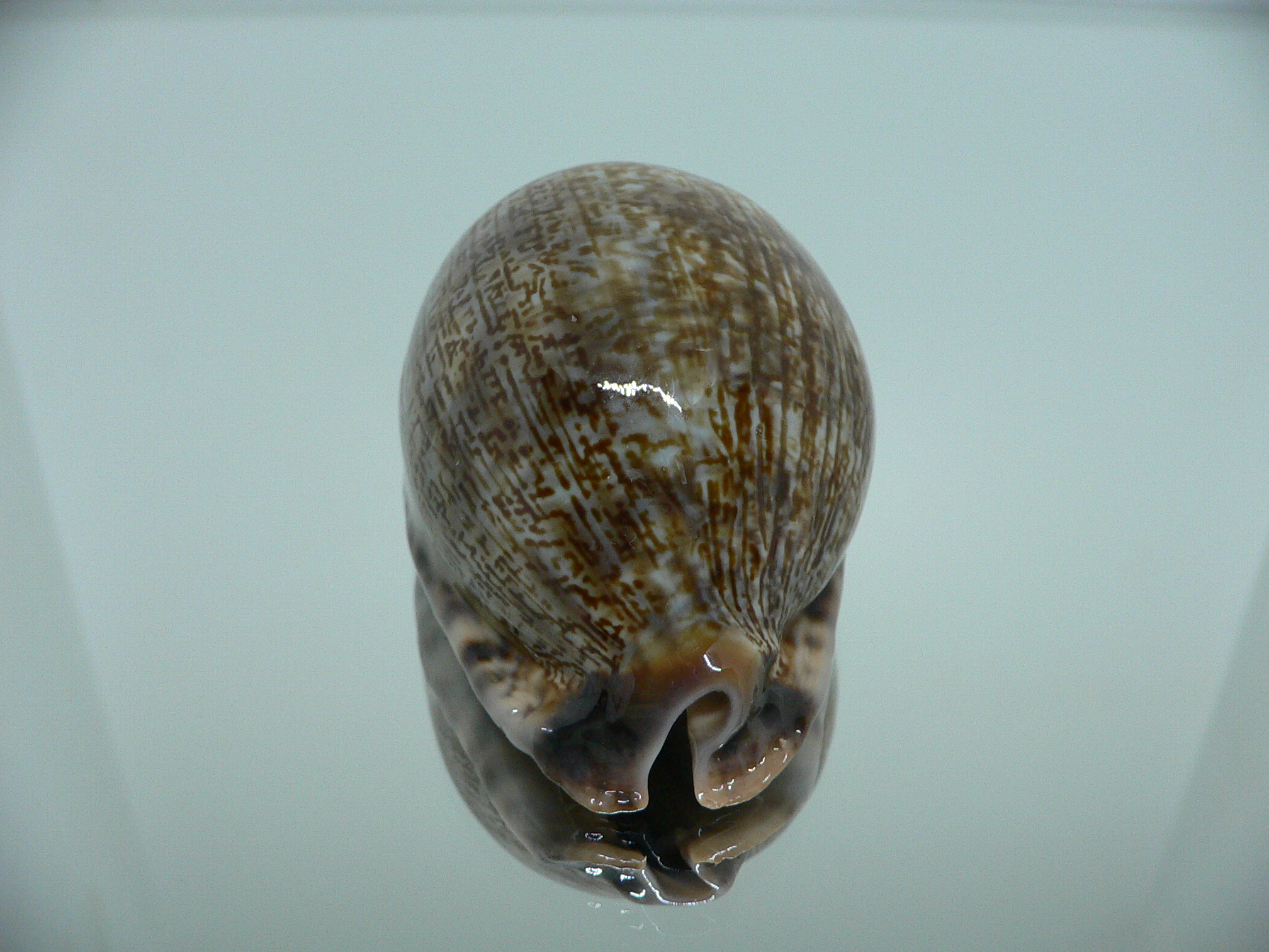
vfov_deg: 40.7
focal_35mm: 35
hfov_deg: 52.6
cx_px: 634
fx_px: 1283
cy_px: 476
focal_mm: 4.6
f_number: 2.8
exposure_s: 1/60
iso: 150
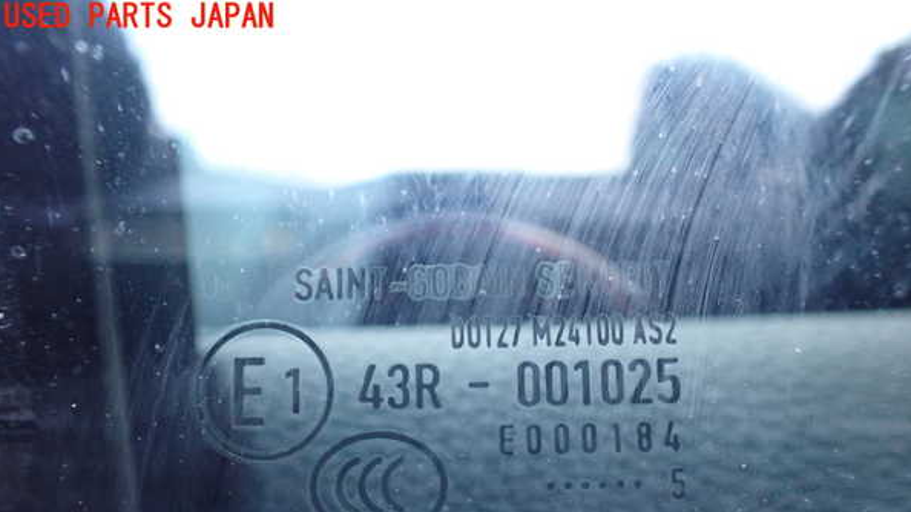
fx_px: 797
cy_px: 343
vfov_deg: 35.3
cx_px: 456
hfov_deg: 59.5
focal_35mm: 33
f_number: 2.3
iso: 800
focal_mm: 5.4
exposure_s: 1/40
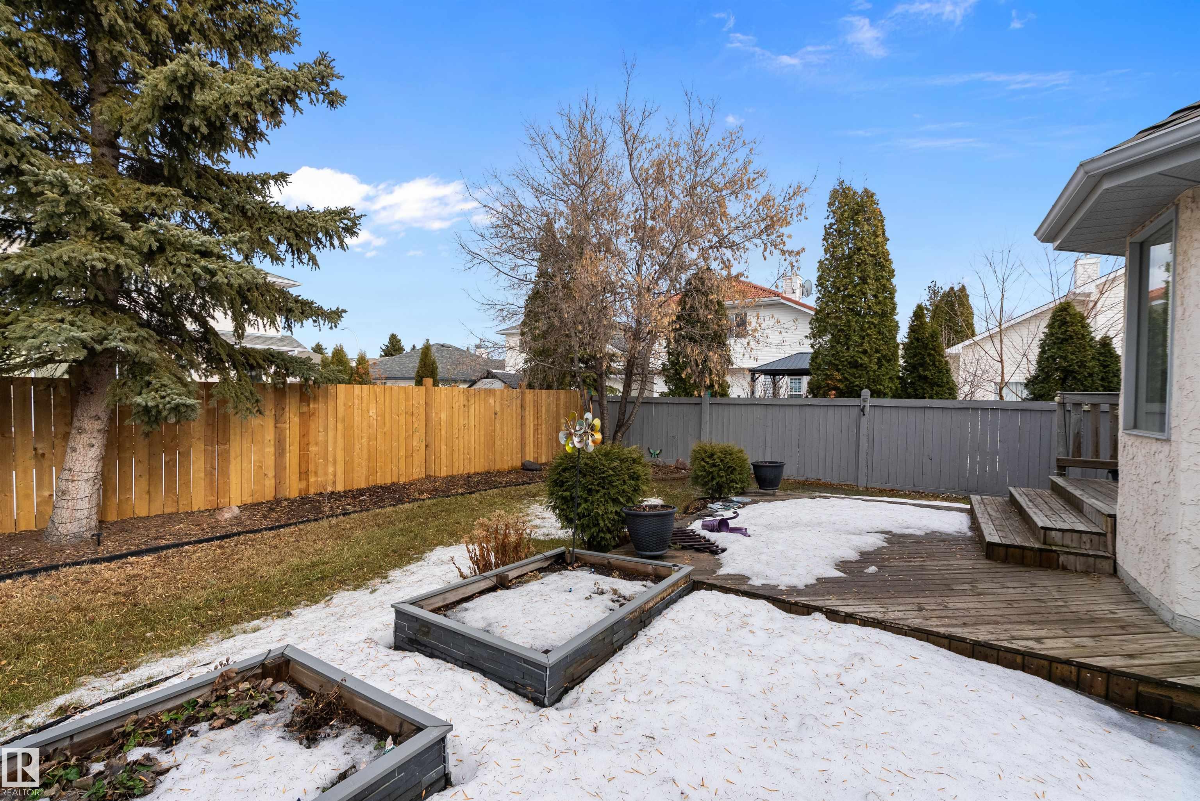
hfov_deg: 96.7
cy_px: 400
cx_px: 600
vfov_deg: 73.8
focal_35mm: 16
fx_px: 534
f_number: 8
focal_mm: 16
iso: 500
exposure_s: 1/1000
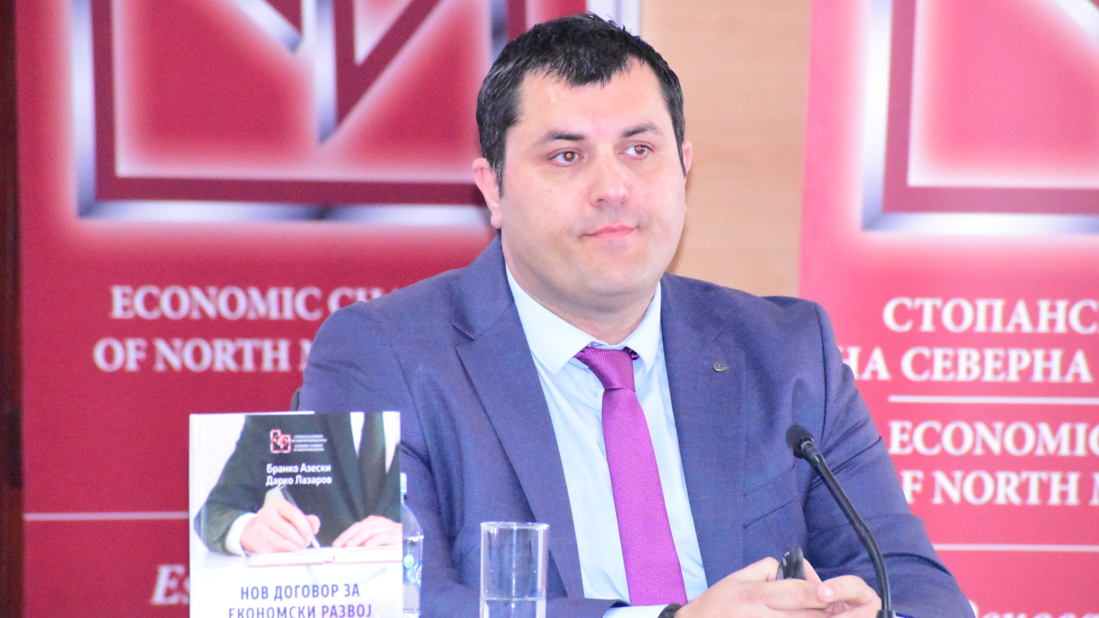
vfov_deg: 3.7
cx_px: 549
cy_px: 349
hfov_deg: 6.5
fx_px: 9646
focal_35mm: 331
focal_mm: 210
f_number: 8
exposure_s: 1/200
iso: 16000
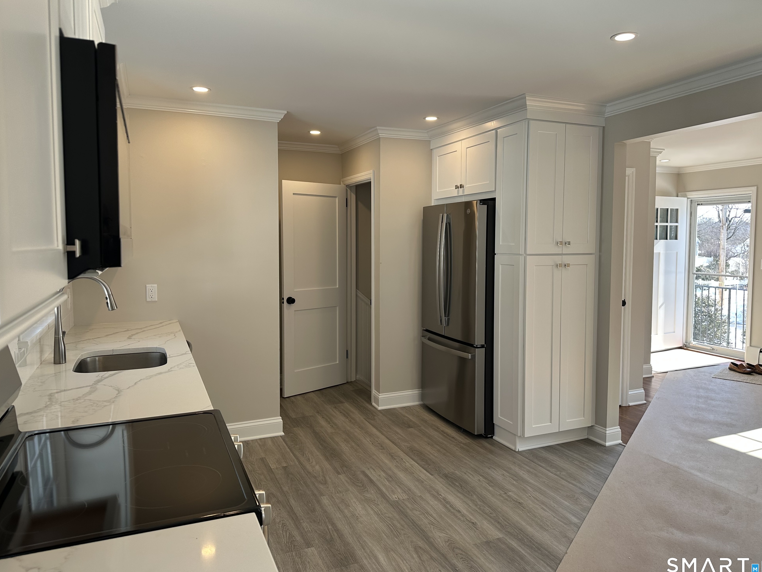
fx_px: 550
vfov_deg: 54.9
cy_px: 281
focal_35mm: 25
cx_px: 388
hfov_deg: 69.4
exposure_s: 1/193
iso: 64
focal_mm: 6.86
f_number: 1.78
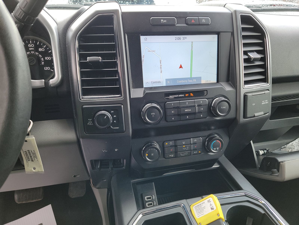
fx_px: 207
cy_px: 112
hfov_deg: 71.6
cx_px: 150
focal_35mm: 24
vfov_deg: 56.8
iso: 81
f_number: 1.8
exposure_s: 1/59
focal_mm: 6.7
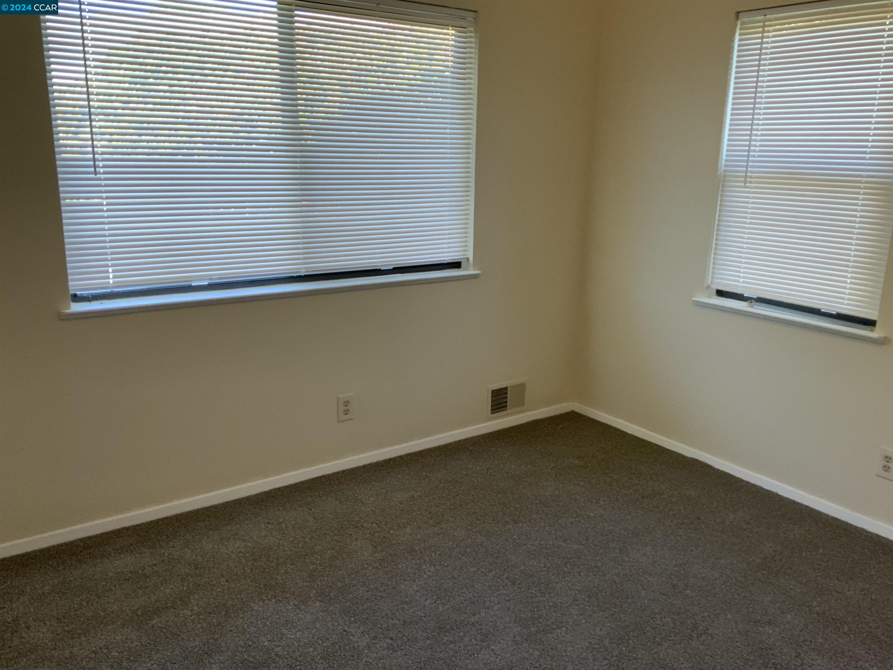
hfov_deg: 61.7
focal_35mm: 29
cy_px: 335
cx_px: 446
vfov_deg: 48.2
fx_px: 748
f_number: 1.8
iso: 64
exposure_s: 1/60
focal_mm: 3
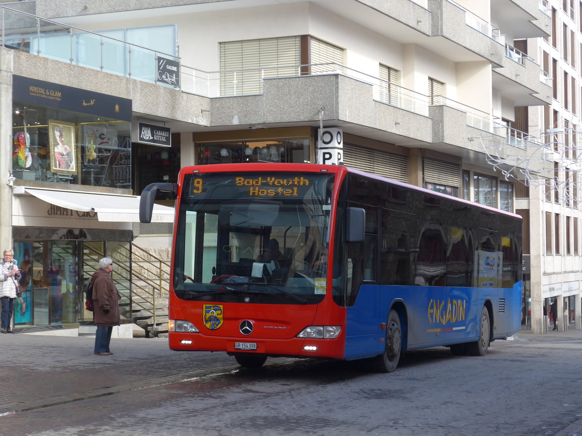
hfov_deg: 24.4
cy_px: 218
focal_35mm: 80
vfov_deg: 18.4
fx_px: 1345
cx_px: 291
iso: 80
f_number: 4.4
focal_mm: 16
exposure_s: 1/160
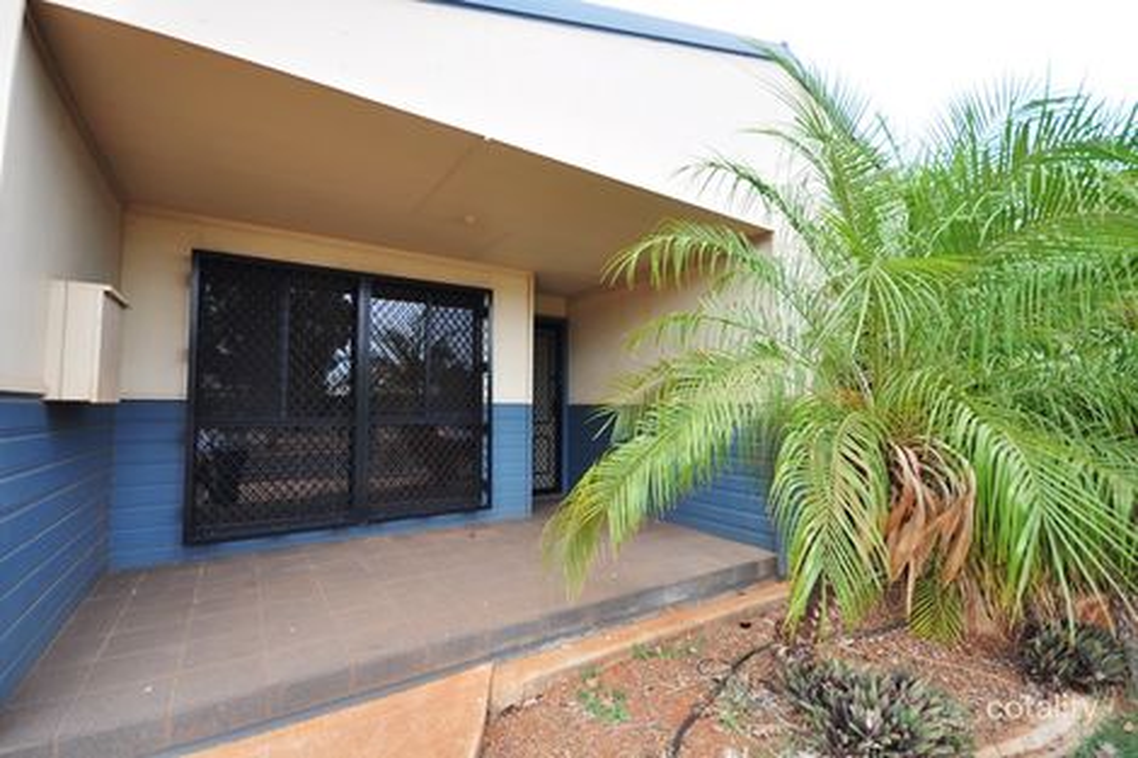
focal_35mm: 15
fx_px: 474
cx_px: 569
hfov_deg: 100.4
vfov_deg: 77.3
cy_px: 379
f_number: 6.3
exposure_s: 1/160
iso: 200
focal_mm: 10
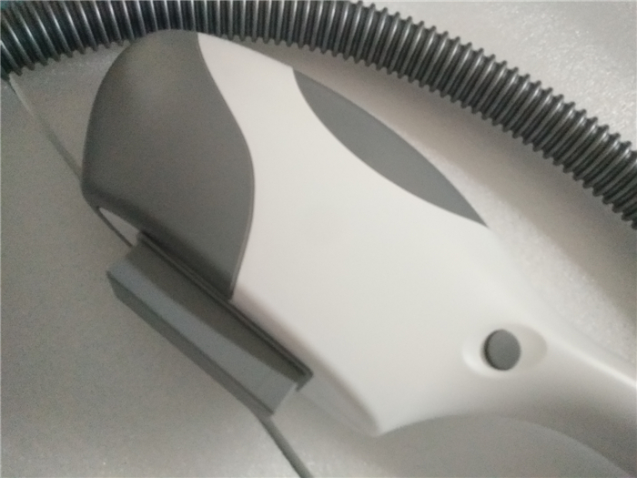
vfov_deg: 63.4
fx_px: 386
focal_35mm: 21
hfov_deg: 79.0
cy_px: 239
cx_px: 318
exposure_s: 1/33.3
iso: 796
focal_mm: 3.66
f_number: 2.2
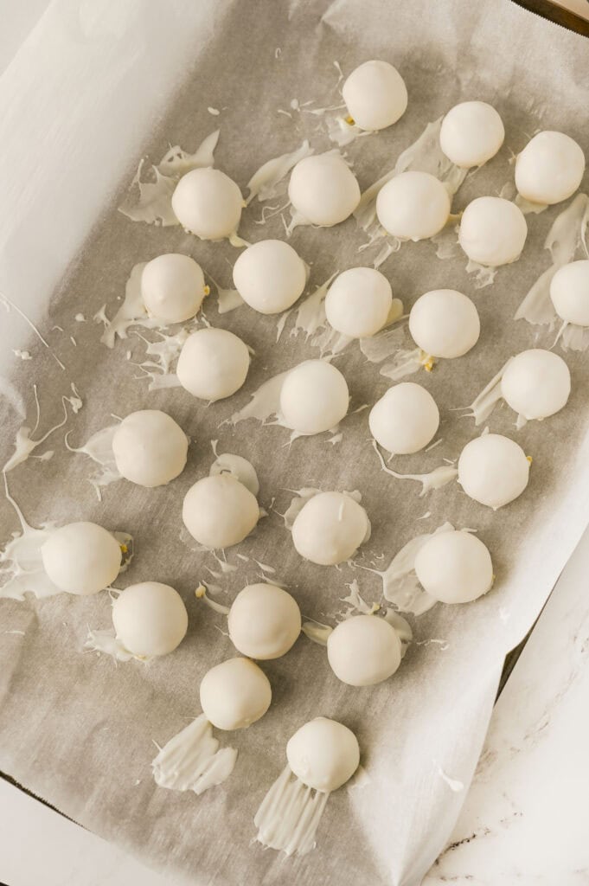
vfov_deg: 39.6
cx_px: 294
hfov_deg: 26.9
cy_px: 443
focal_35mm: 50
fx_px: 1229
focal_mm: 50
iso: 160
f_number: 4
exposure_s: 1/200
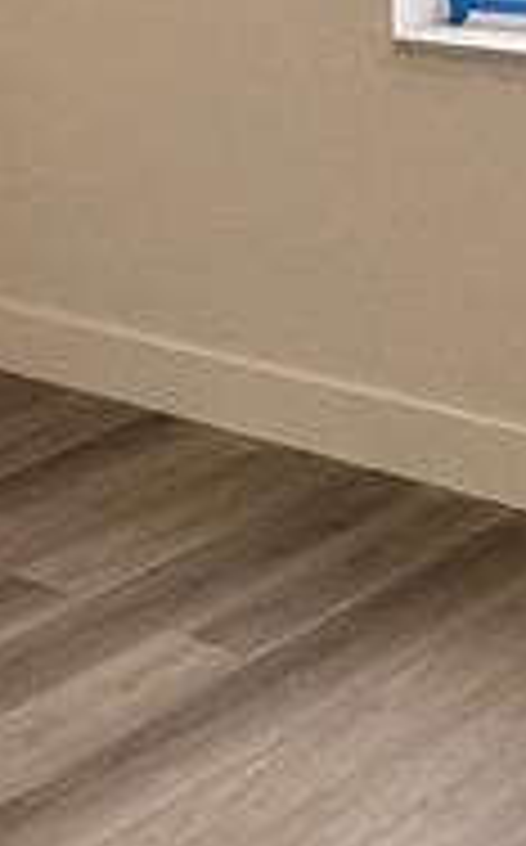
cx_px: 400
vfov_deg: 21.9
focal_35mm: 88
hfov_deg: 14.7
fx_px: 2025
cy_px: -158
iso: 50
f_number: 1.8
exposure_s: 1/120
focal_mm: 1.57
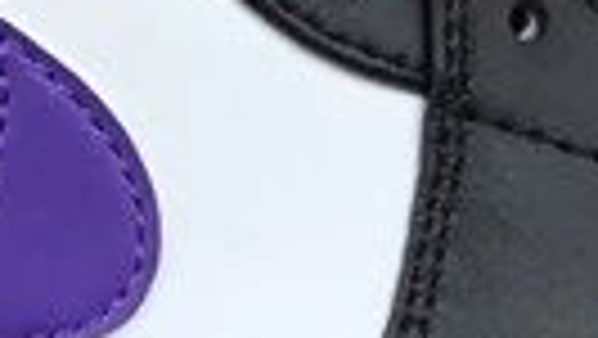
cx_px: 198
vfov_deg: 5.3
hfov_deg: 9.4
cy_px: 376
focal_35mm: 229
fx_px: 3633
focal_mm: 3.3
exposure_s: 1/405
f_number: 2.4
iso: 25
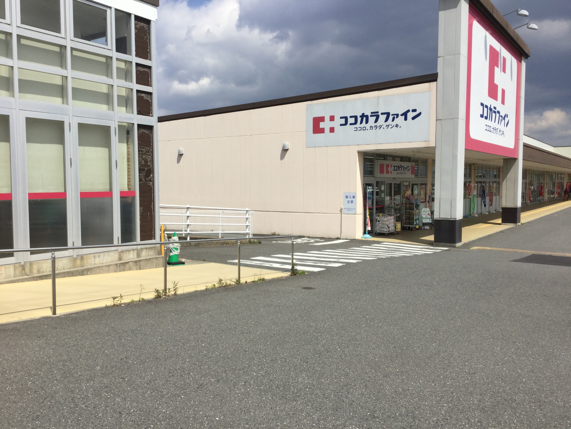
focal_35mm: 31
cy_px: 214
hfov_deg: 58.4
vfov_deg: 45.4
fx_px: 511
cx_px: 286
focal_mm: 3.3
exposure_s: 1/1988
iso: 25
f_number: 2.4
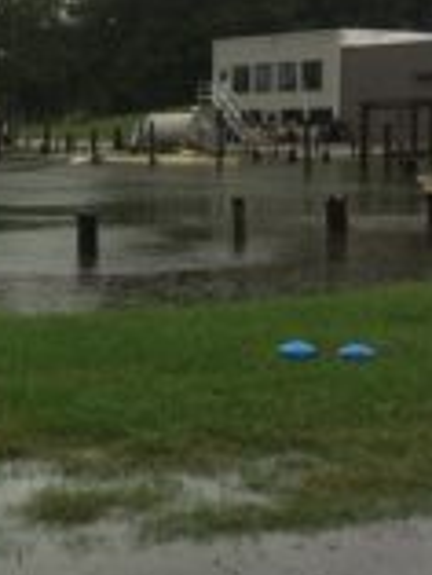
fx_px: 1230
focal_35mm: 74
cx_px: -22
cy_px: 216
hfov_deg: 19.2
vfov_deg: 26.2
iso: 32
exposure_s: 1/526
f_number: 2.2
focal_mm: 4.15
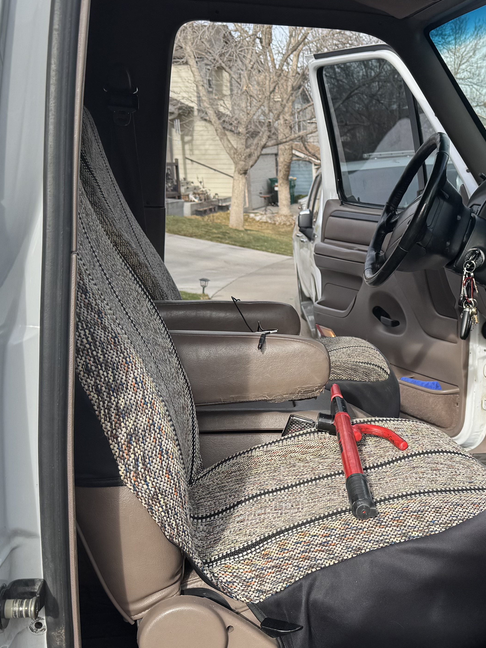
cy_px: 425
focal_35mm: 49
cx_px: 413
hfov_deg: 28.8
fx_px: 917
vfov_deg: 38.5
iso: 80
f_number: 1.78
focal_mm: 6.76
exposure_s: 1/1560
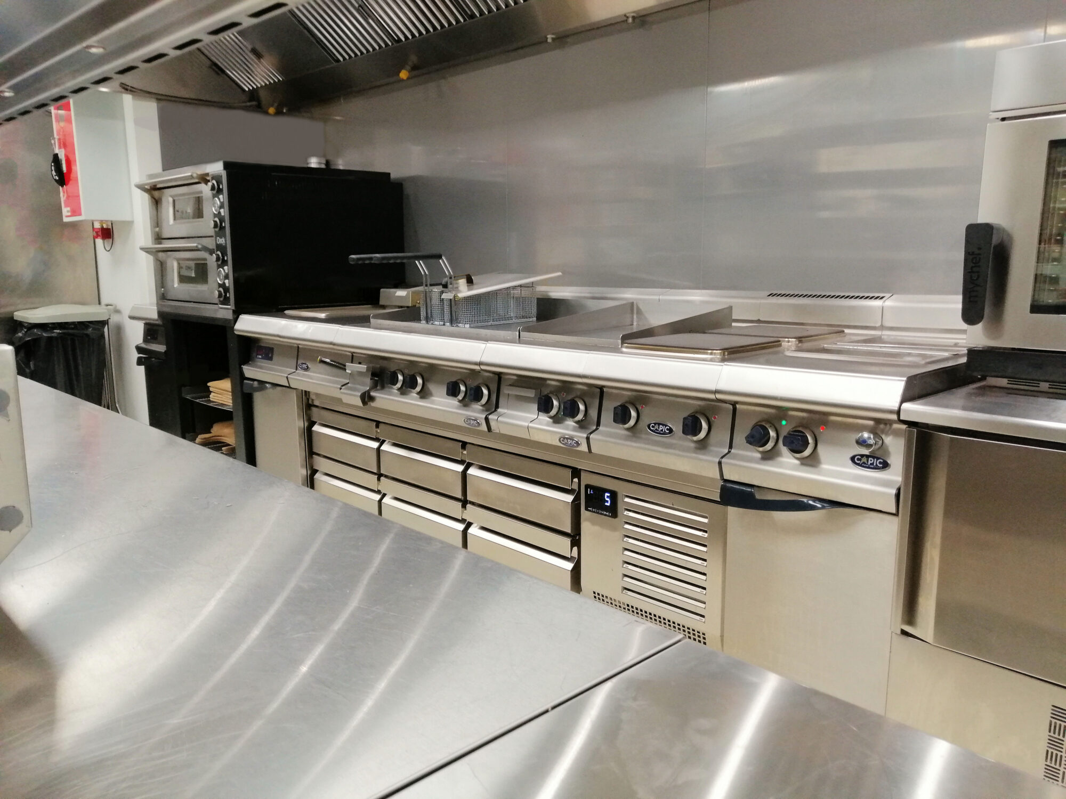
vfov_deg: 51.4
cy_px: 400
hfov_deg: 65.3
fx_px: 831
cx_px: 533
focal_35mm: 27
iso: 200
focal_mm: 3.95
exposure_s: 1/100
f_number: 1.8
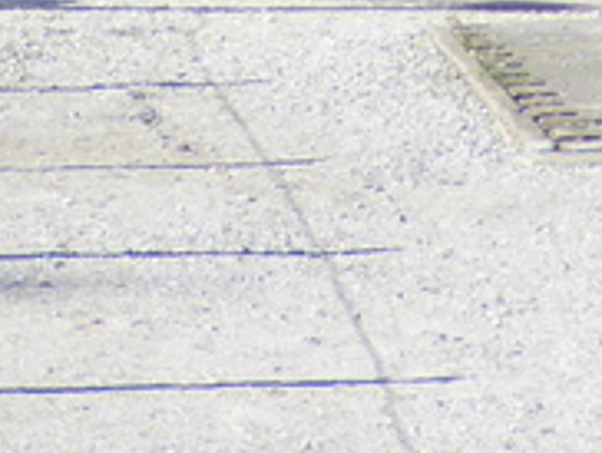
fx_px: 9055
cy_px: -889
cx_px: 1257
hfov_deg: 3.8
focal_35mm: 520
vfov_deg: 2.8
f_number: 4.6
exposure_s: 1/320
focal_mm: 13.2
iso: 80
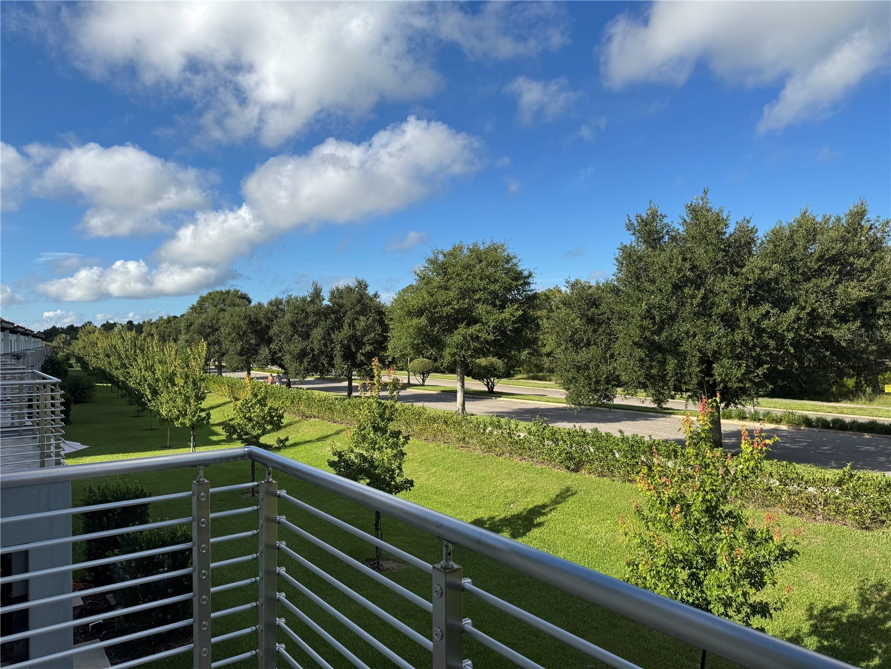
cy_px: 334
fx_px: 618
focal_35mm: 24
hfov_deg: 71.6
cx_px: 446
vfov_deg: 56.8
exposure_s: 1/4310
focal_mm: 6.76
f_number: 1.78
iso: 80
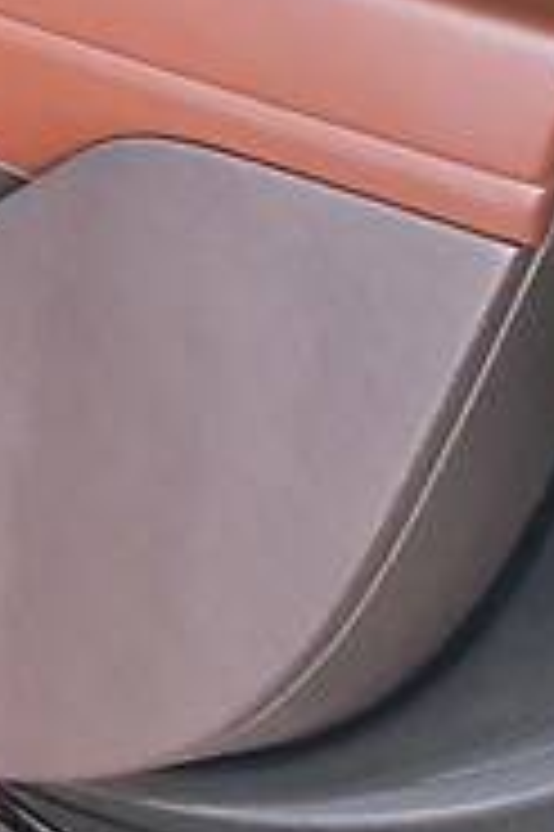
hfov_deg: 9.5
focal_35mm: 117
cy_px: -360
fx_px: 2706
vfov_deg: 16.2
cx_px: -1040
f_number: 2.4
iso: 250
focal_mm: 4.3
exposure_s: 1/50
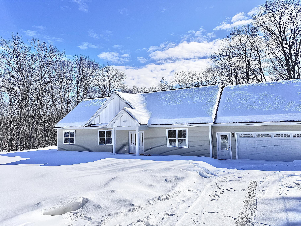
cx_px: 150
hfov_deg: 71.6
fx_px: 209
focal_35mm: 24
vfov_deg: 56.8
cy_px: 113
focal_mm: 6.76
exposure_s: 1/3802
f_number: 1.78
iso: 80
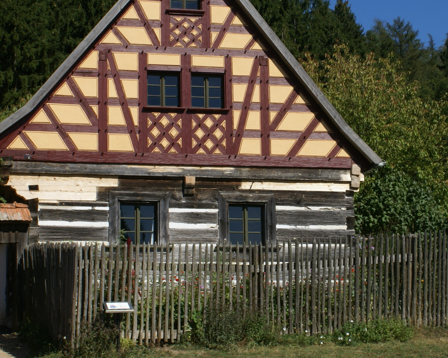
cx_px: 255
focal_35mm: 92
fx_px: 1218
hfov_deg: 20.8
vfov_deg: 16.7
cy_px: 150
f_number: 13
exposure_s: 1/125
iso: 100
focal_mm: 35
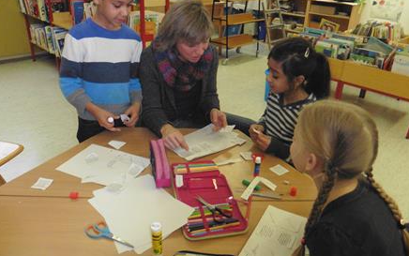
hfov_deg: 66.4
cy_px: 130
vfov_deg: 44.6
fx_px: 312
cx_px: 204
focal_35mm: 28
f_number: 3.3
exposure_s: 1/125
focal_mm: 4.3
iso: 800
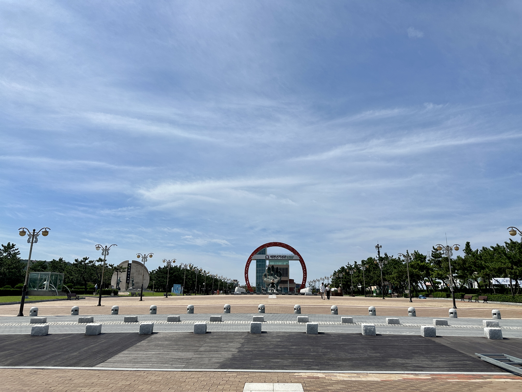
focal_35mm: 24
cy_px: 196
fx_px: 362
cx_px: 261
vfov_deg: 56.8
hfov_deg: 71.6
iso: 80
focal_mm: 6.86
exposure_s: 1/8197
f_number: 1.78
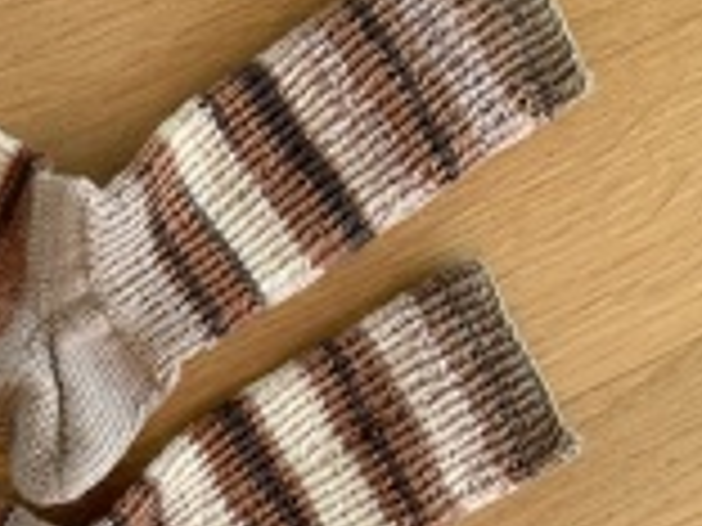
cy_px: 423
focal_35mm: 65
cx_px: -7
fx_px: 1318
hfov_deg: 28.0
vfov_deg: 22.3
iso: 20
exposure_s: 1/122
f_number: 1.8
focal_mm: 3
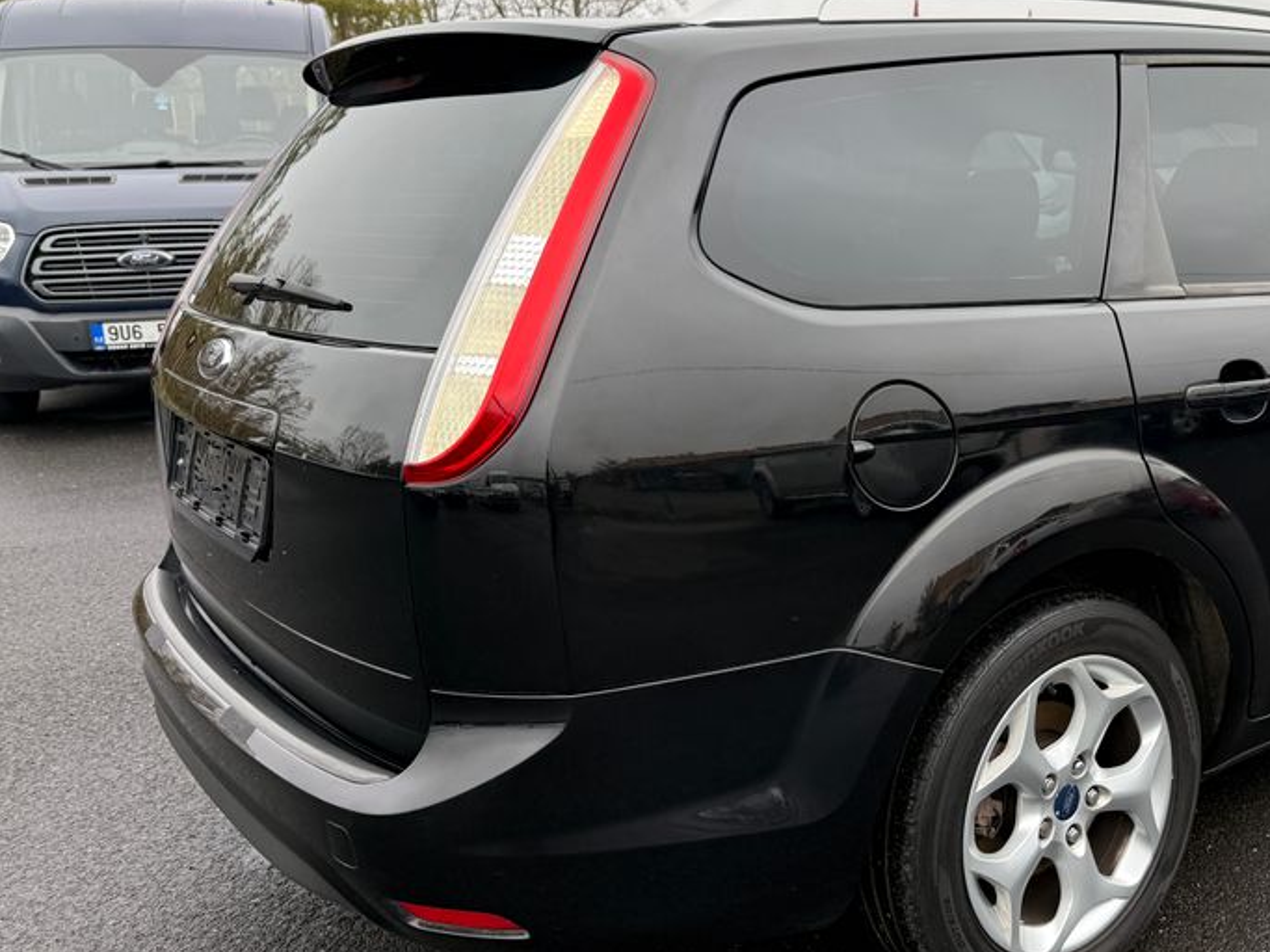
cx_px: 950
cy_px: 407
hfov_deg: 49.4
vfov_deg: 39.6
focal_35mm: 36
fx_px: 1321
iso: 80
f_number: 1.78
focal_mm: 6.76
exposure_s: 1/450
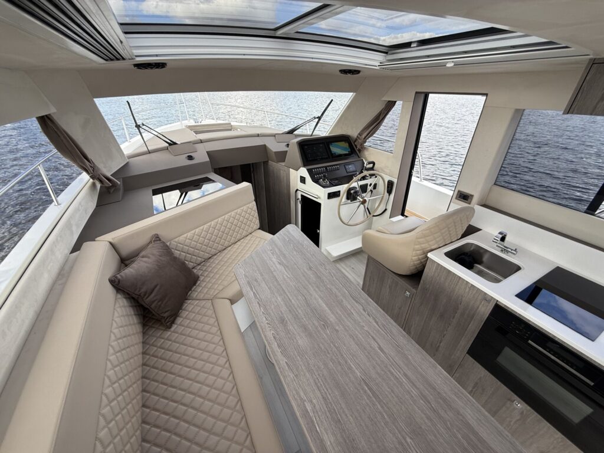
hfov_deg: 102.1
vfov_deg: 85.7
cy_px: 226
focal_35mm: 14
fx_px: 244
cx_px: 302
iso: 64
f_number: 2.2
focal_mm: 2.22
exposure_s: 1/253
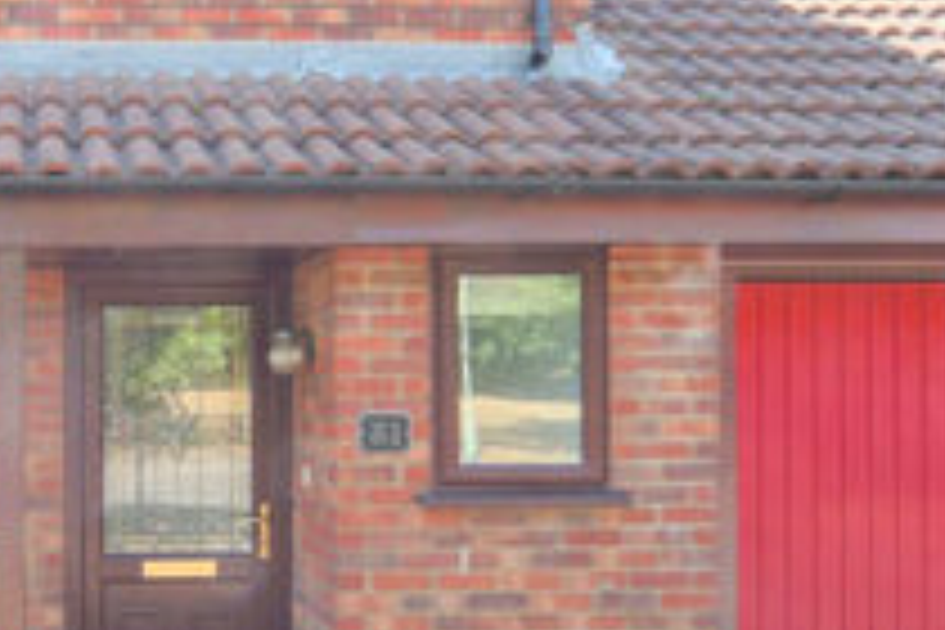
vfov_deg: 33.2
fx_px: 1050
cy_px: 238
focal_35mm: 40
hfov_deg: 44.5
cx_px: 112
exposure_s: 1/25
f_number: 10
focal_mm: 12
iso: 125
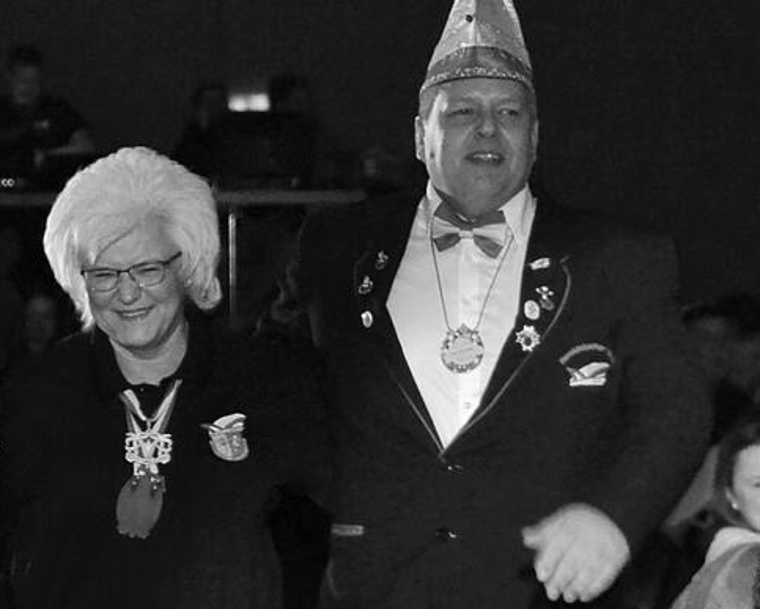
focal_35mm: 245
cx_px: 253
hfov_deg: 7.9
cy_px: 297
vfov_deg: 6.3
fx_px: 5514
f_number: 5.6
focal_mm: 78
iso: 3200
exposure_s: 1/80
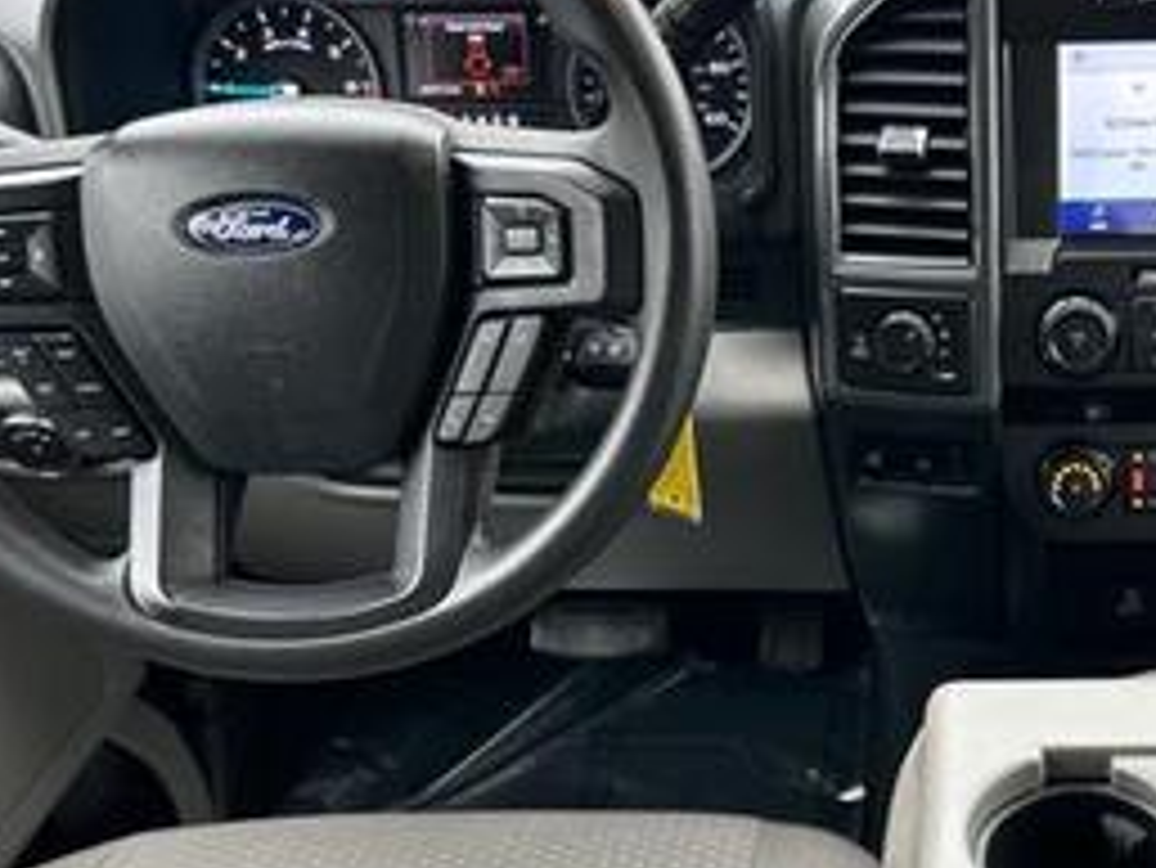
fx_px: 1704
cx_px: 1021
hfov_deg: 35.5
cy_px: 504
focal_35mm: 51
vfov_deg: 28.5
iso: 80
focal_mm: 5.7
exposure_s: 1/121
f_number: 1.5
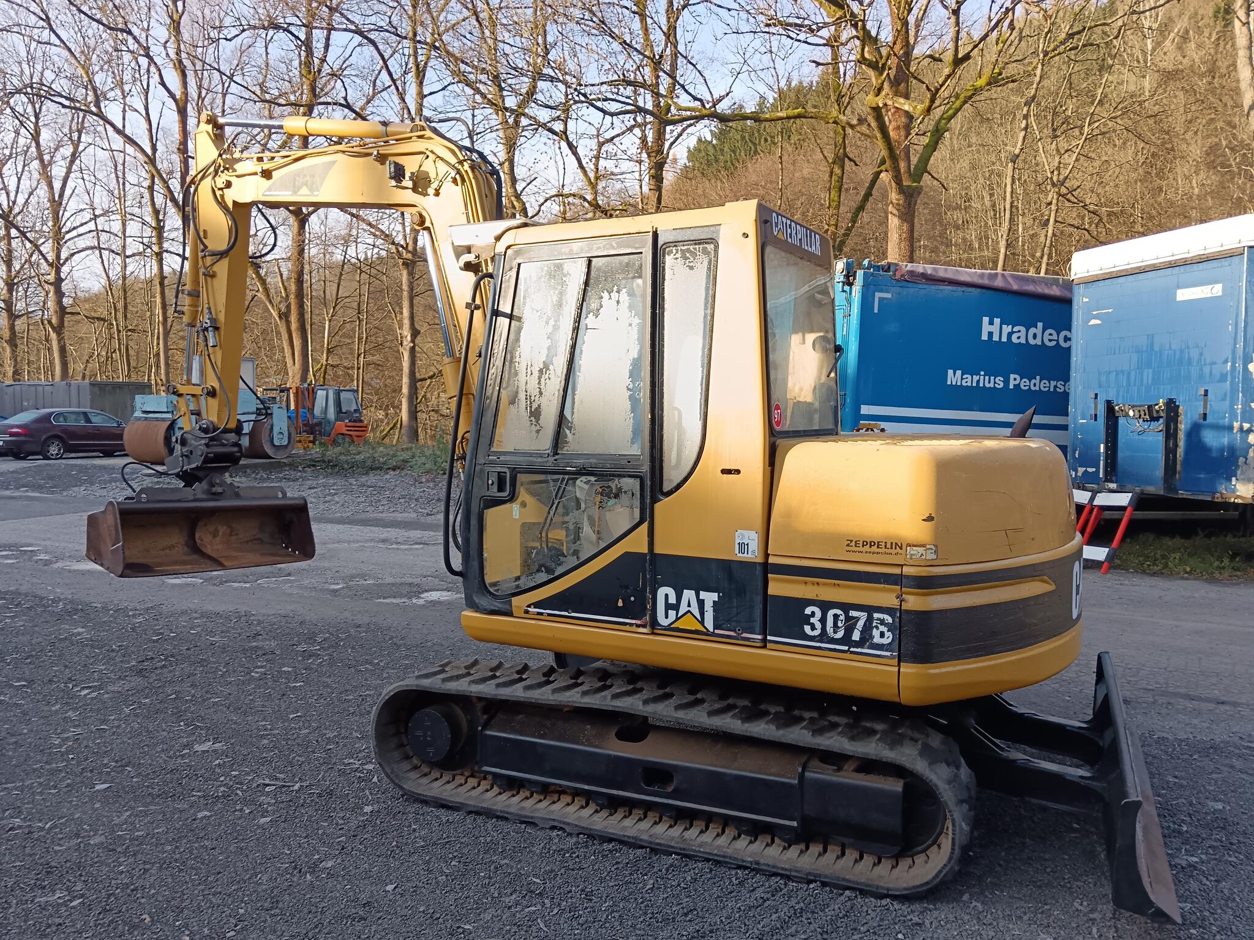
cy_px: 470
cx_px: 627
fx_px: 978
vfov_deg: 51.4
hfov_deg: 65.3
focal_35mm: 27
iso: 100
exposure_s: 1/168
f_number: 1.9
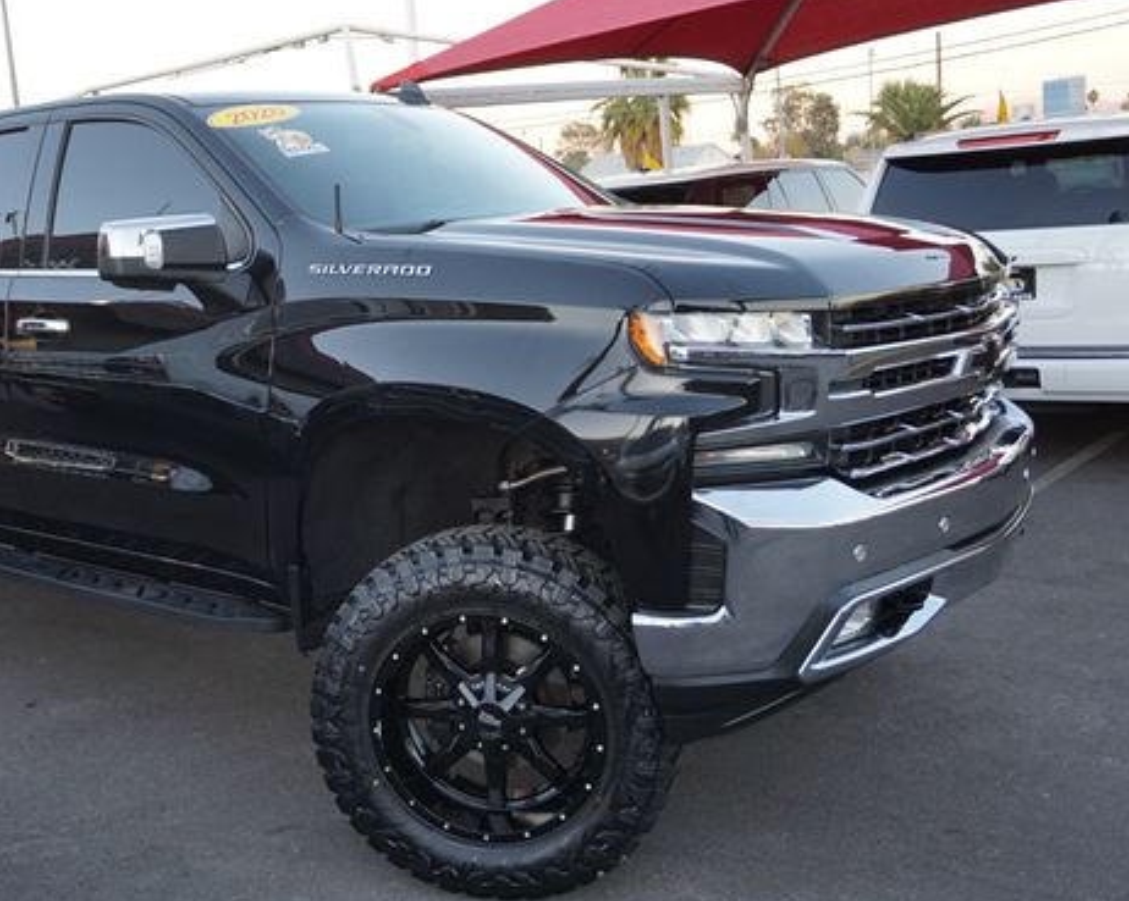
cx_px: 349
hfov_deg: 45.9
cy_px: 415
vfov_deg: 38.2
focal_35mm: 39
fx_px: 1302
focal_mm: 20
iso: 200
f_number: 4
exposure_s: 1/60
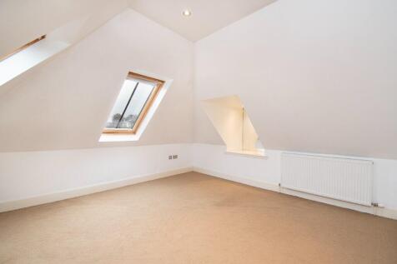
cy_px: 132
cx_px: 198
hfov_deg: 100.4
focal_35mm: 15
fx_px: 165
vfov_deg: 77.3
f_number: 8
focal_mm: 10
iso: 320
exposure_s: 1/15
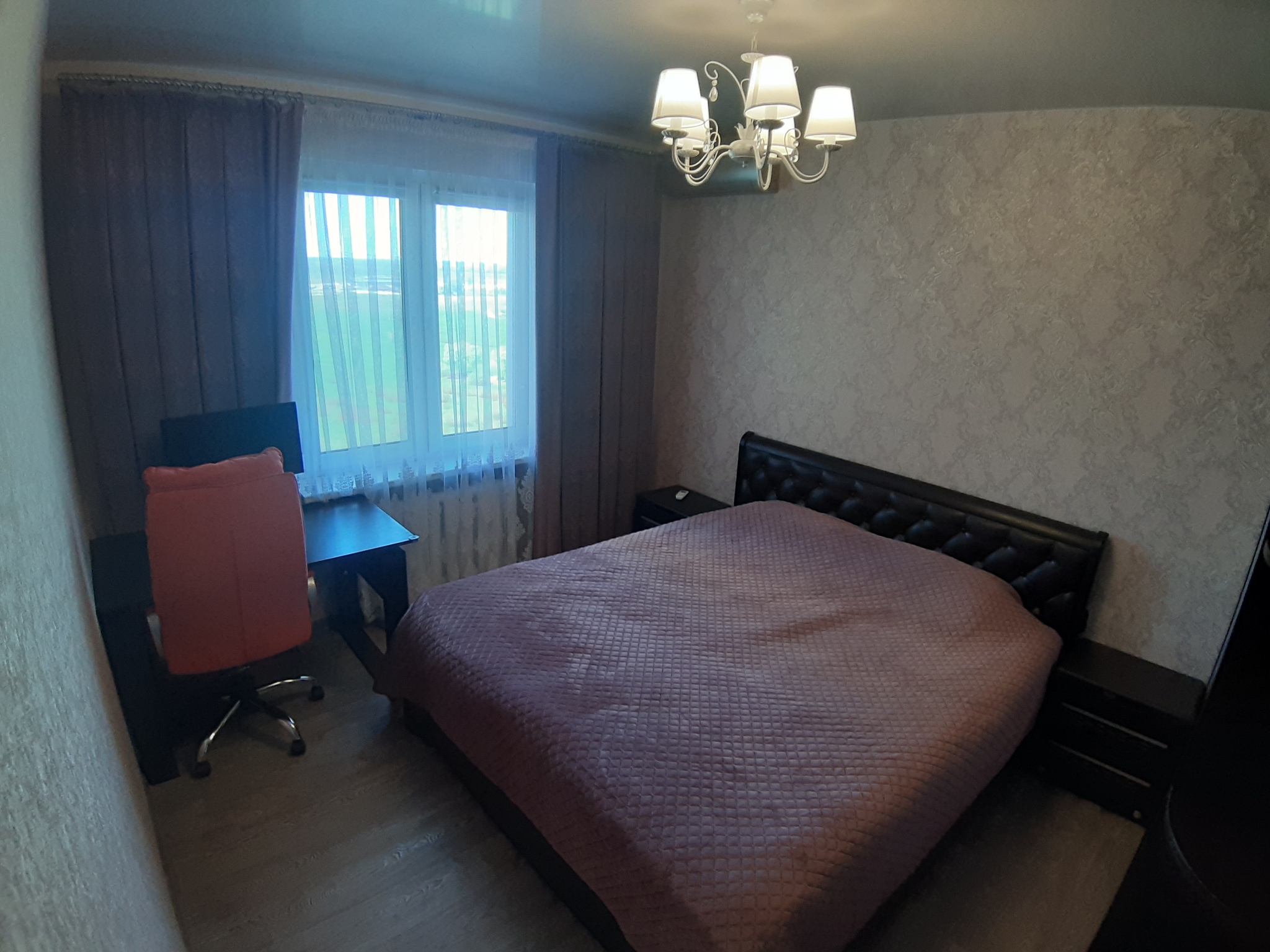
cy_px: 476
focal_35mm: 18
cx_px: 635
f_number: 2.4
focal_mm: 1.87
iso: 125
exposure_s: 1/50
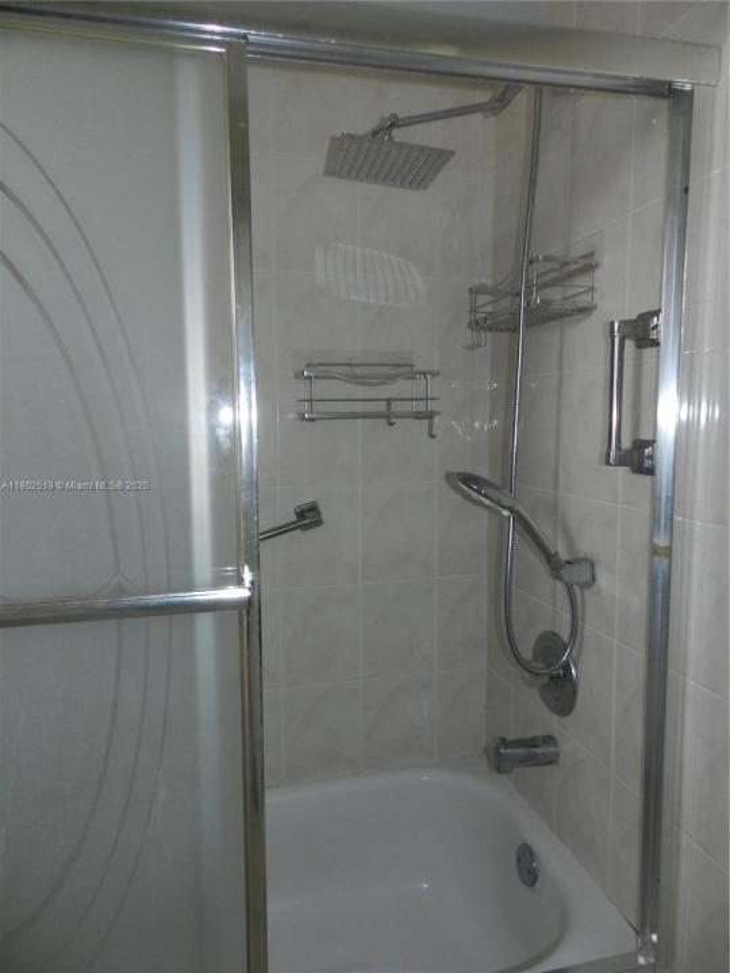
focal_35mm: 23
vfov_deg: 73.9
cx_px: 365
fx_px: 647
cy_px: 486
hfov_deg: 58.9
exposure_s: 1/30
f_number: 3.4
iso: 200
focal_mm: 4
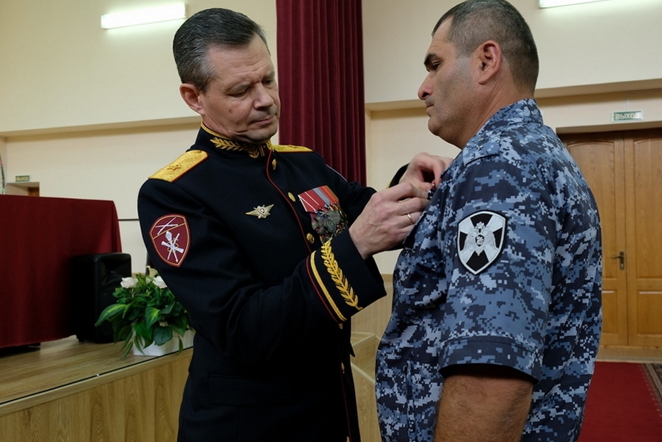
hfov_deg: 55.8
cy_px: 220
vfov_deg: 38.9
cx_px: 351
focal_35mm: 34
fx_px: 625
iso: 640
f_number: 5.6
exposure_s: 1/38
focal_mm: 20.5
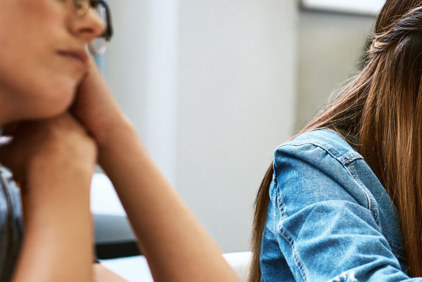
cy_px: 150
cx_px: 519
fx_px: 1583
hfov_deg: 14.6
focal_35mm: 135
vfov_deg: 10.2
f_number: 2.2
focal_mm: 50
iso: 400
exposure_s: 1/200
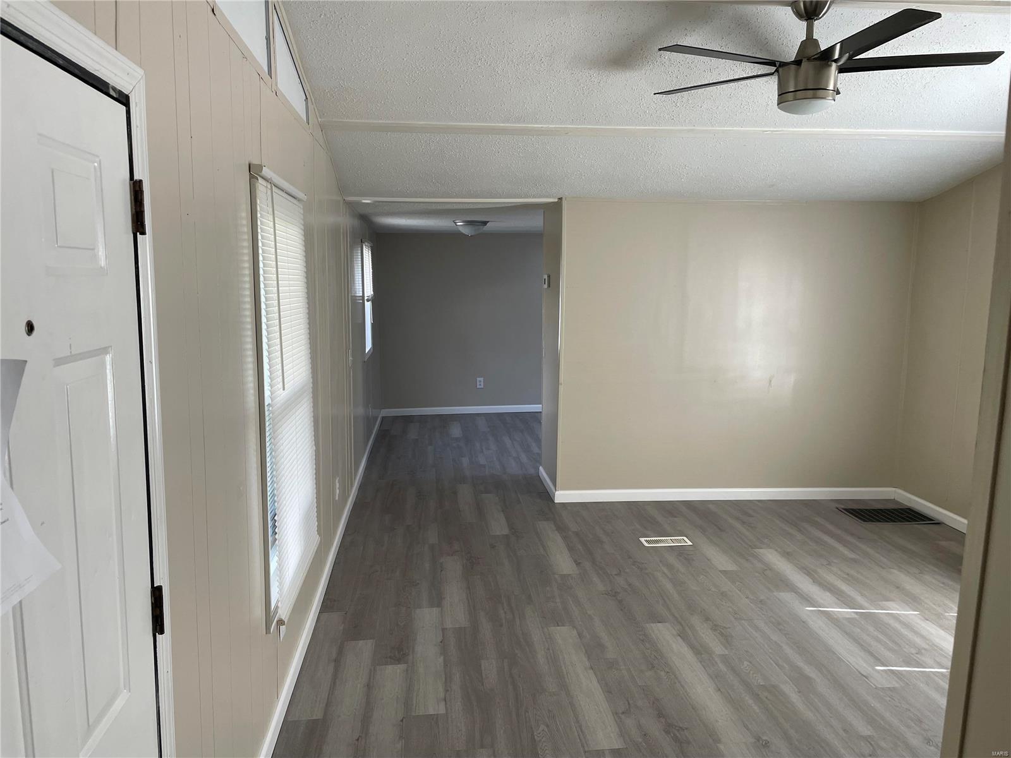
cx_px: 506
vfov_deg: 53.1
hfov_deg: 67.3
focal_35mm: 26
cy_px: 379
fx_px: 759
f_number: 1.6
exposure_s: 1/120
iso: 100
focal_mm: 4.2
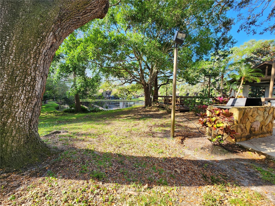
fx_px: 103
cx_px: 138
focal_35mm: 13
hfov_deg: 106.2
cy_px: 103
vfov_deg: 89.9
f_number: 2.2
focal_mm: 2.2
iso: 50
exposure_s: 1/323
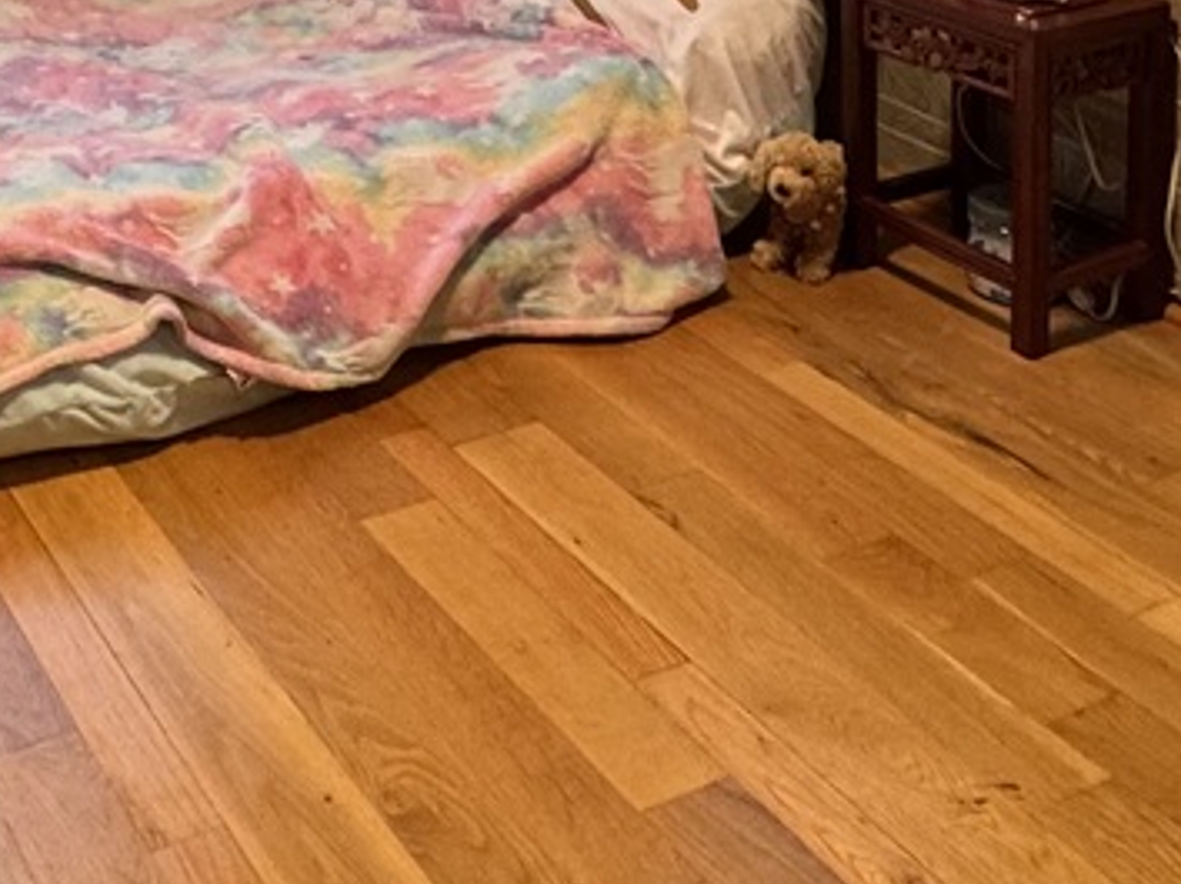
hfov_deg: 32.8
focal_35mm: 57
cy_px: -357
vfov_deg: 22.2
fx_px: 1943
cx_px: 224
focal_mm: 2.22
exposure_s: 1/60
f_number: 2.2
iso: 250
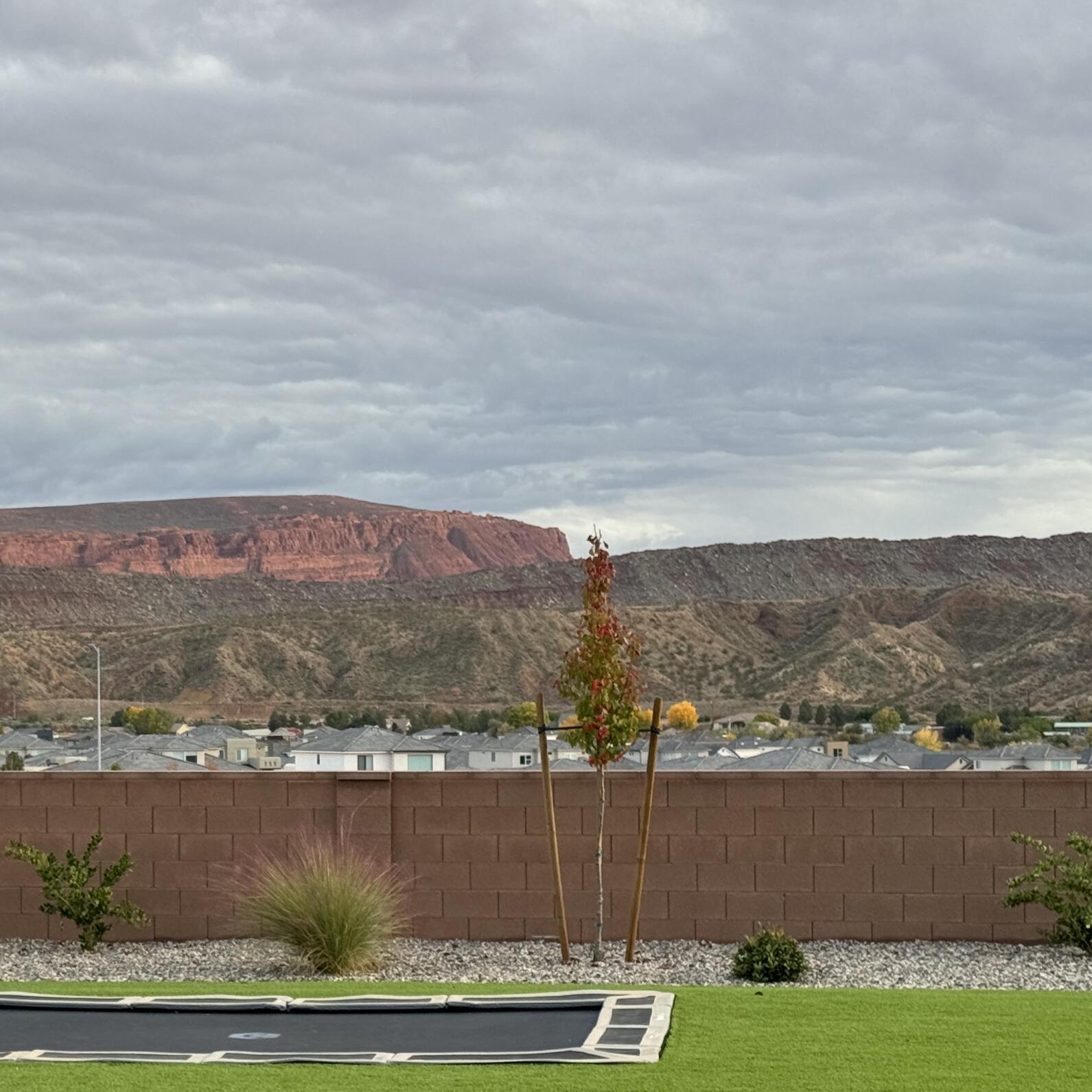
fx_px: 2855
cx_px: 184
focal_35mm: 80
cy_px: 730
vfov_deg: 21.6
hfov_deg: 21.3
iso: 64
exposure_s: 1/812
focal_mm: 6.76
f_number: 1.78
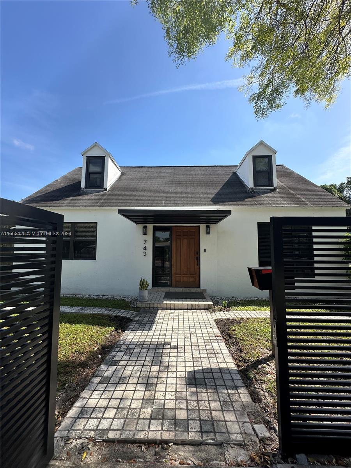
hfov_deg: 85.7
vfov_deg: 102.1
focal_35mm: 14
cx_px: 176
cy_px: 234
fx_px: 189
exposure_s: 1/1304
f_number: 2.2
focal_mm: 2.22
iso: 40
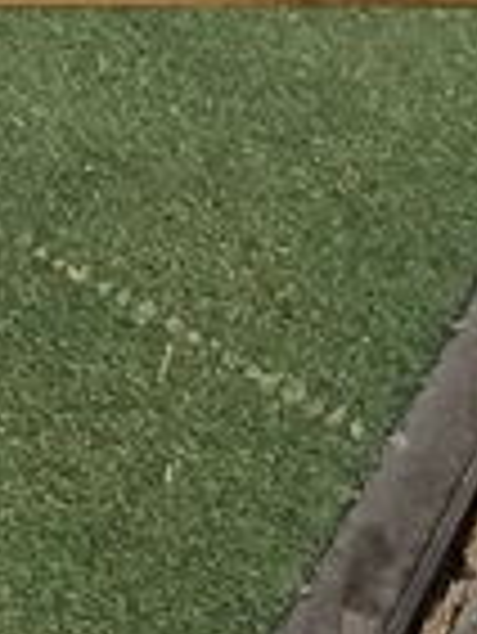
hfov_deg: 7.8
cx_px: -742
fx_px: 3192
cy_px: -1246
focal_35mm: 174
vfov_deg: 9.2
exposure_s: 1/33.3
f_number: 1.8
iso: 1463
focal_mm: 5.56
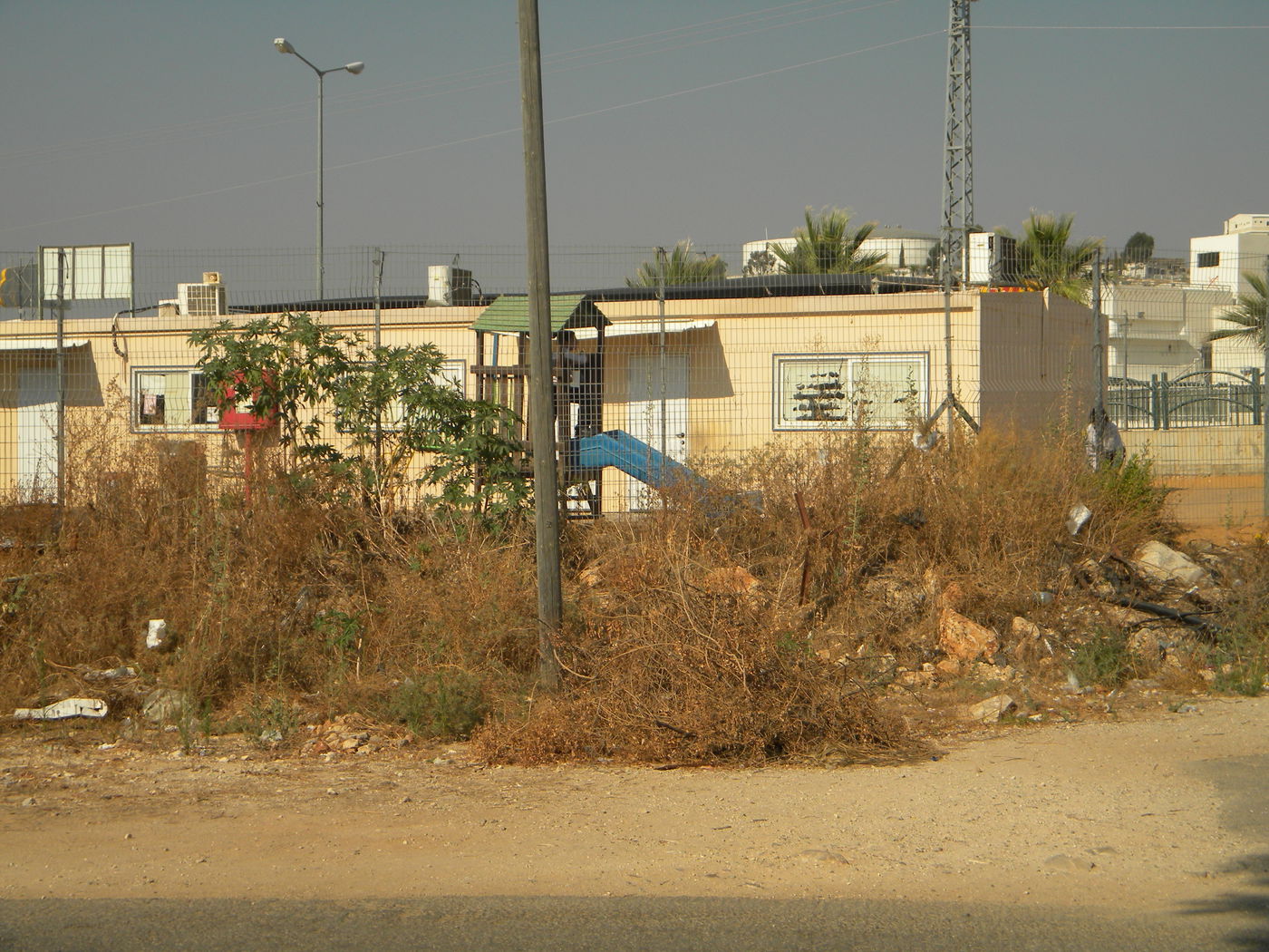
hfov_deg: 34.3
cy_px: 476
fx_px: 2053
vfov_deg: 26.1
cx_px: 634
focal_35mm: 56
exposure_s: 1/402
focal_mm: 10.1
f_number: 8.2
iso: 80
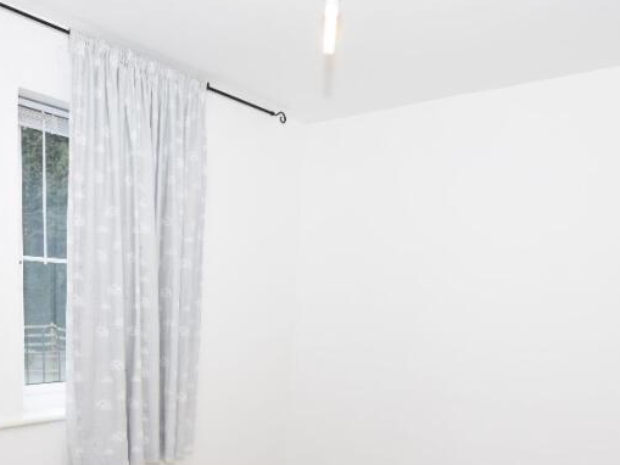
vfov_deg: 45.2
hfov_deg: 61.3
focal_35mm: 29
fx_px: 520
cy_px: 388
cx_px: 257
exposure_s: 1/125
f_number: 4
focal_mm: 10
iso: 800
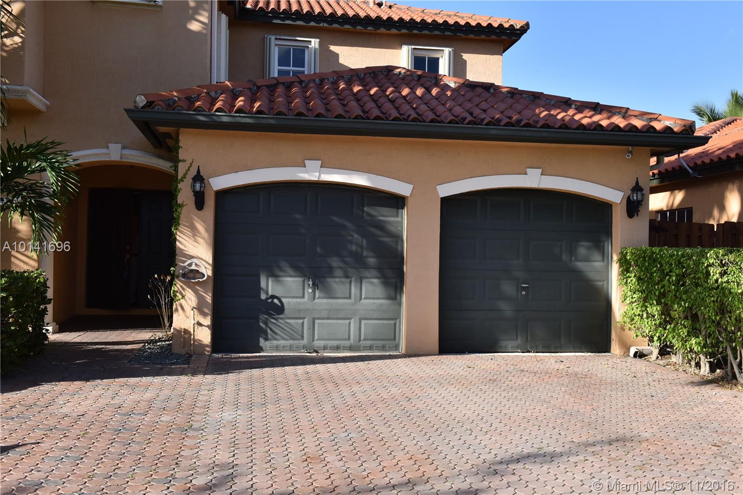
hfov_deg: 50.7
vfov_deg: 35.0
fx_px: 784
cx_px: 372
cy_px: 248
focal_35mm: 38
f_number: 14
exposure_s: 1/250
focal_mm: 38
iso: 320
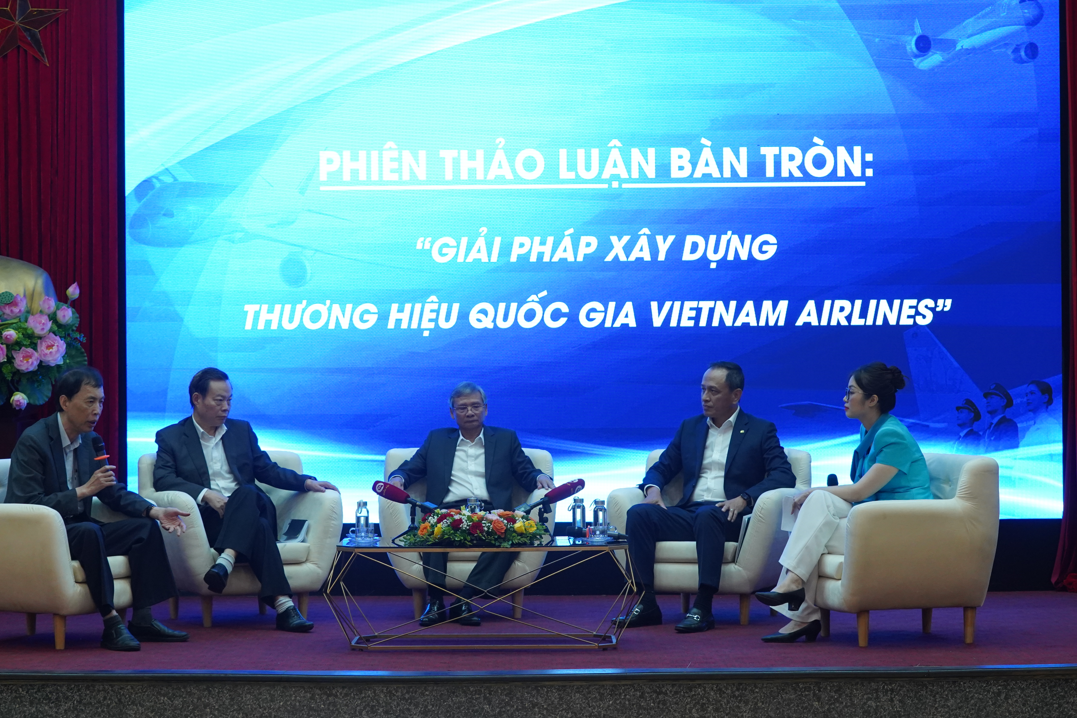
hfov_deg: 24.5
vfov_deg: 16.5
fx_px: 2483
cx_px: 460
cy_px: 377
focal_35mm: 83
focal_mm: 70
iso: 3200
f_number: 6.3
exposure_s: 1/100
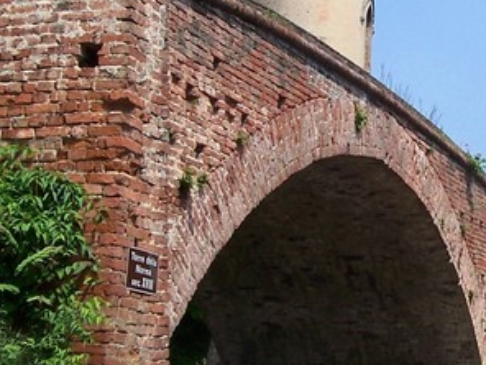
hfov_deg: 21.1
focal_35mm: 92
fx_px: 1292
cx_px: 376
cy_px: 138
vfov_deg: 16.0
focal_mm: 5.6
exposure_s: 1/500
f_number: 5.6
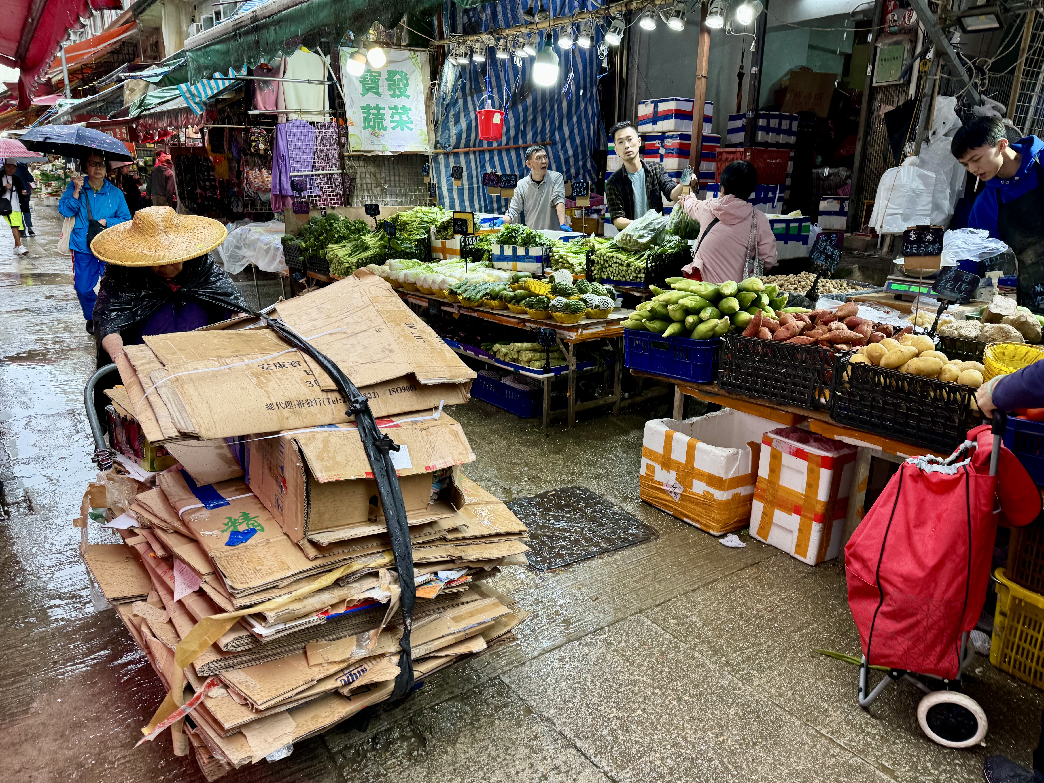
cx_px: 522
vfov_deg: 56.8
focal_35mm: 24
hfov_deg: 71.6
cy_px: 392
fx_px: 724
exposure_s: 1/100
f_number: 1.78
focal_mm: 6.76
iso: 64
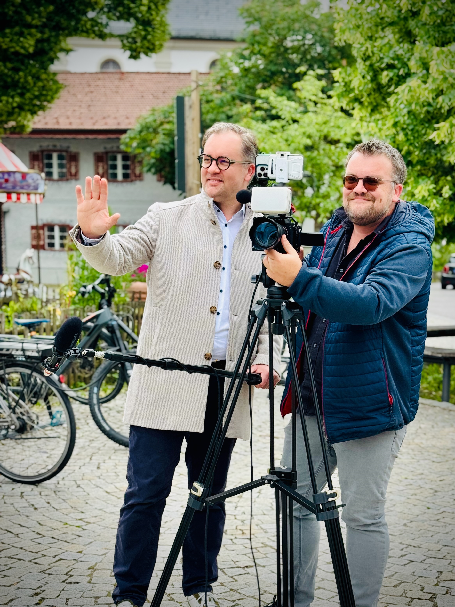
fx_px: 841
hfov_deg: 30.3
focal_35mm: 48
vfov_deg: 39.7
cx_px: 228
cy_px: 304
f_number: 1.78
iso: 64
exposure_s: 1/1724
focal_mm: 6.76
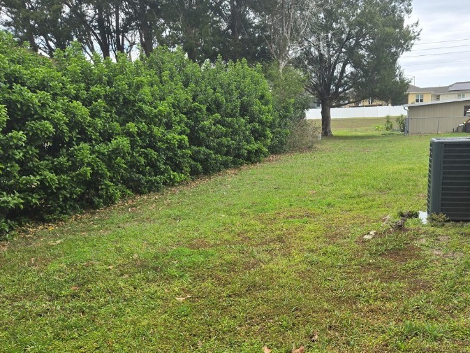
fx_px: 475
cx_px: 312
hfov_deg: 51.7
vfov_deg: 40.1
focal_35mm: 35
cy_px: 243
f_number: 1.8
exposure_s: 1/641
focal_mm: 5.4
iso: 25
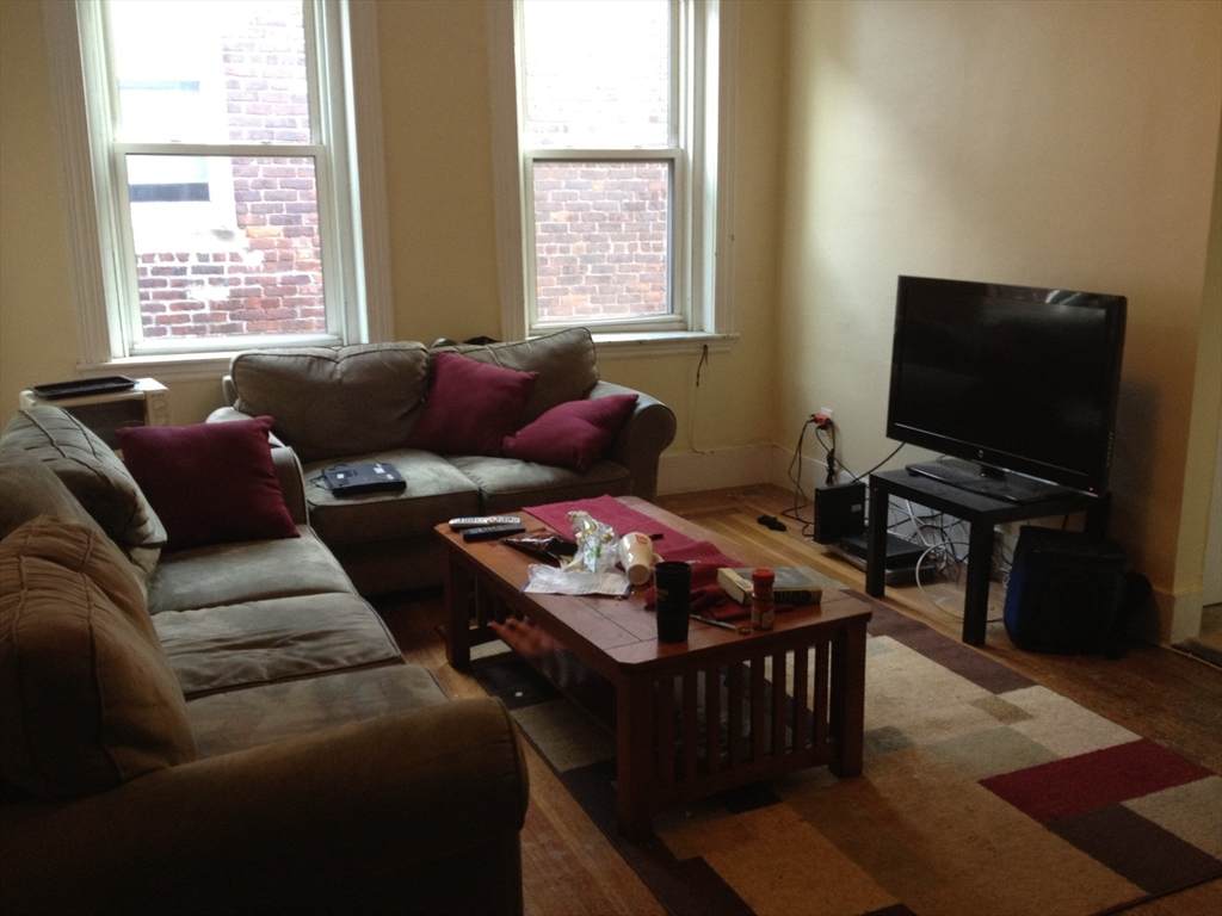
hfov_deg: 52.6
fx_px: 1236
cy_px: 458
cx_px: 611
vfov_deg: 40.7
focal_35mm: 35
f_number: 2.4
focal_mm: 4.28
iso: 160
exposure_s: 1/20
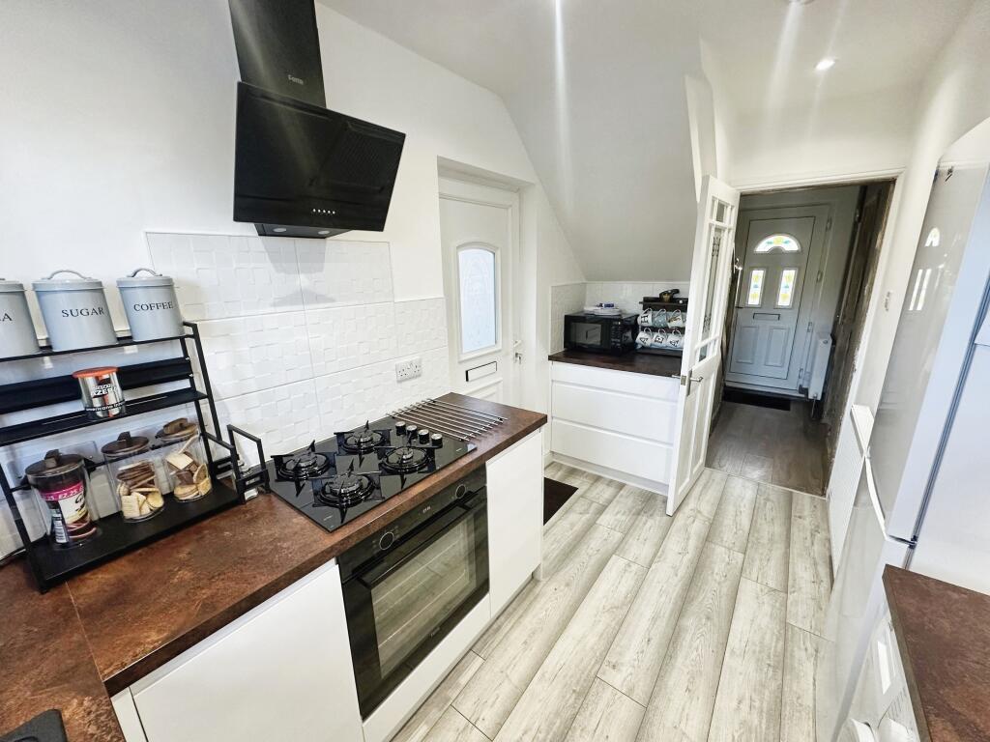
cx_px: 495
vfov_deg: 85.7
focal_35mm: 14
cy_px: 371
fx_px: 400
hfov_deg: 102.1
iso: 160
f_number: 2.2
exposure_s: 1/100
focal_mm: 2.22
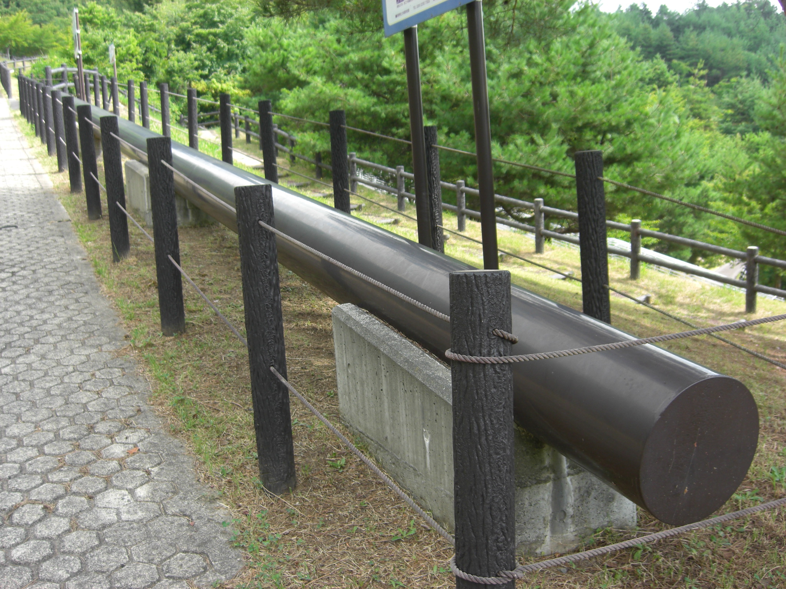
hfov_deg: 49.0
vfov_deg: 37.7
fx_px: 863
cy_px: 294
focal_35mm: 38
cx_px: 393
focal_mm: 7.9
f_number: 2.8
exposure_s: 1/320
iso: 80
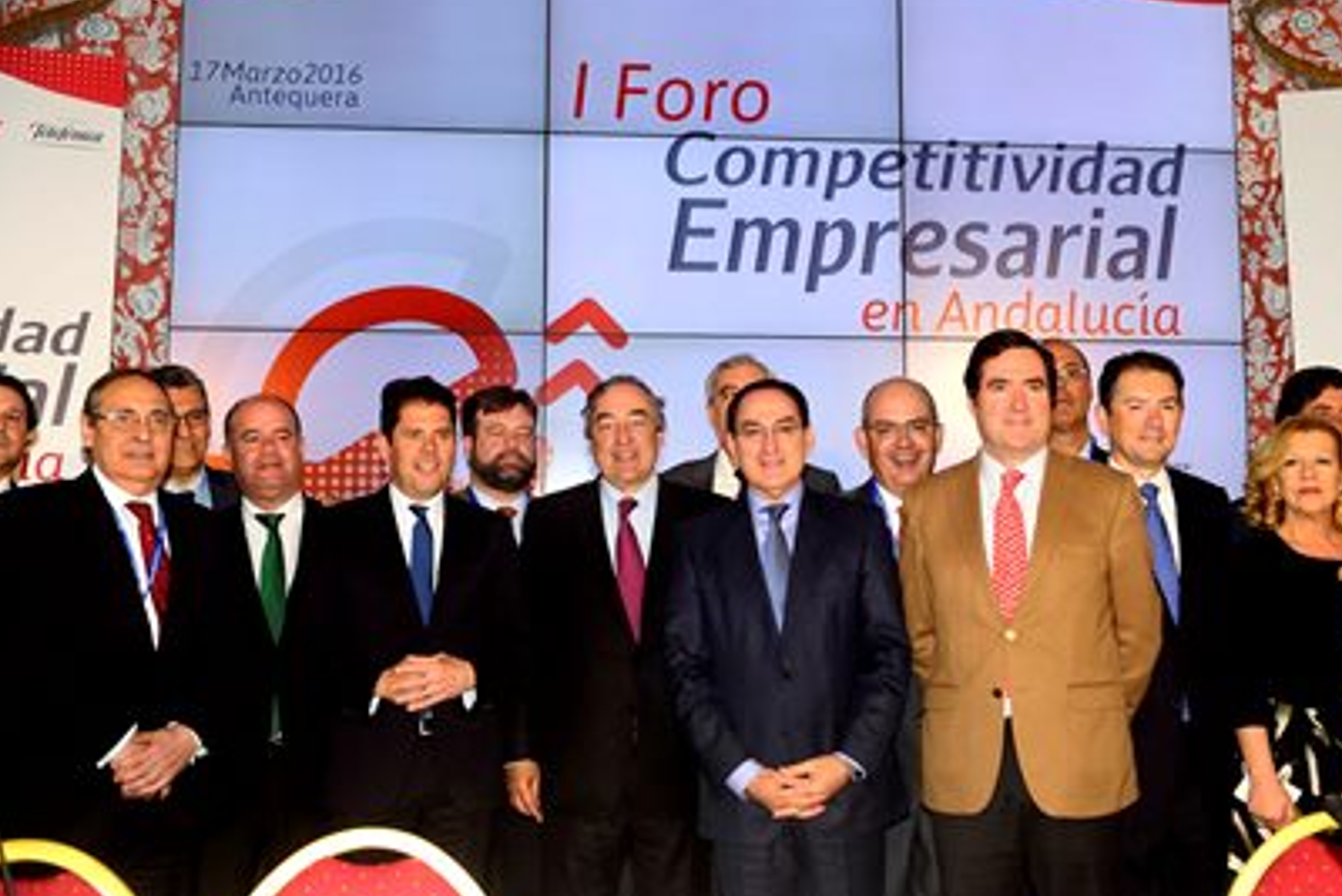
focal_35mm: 40
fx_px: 1492
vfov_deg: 33.4
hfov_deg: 48.4
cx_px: 725
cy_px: 433
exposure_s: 1/200
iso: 2000
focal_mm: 32
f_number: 6.3
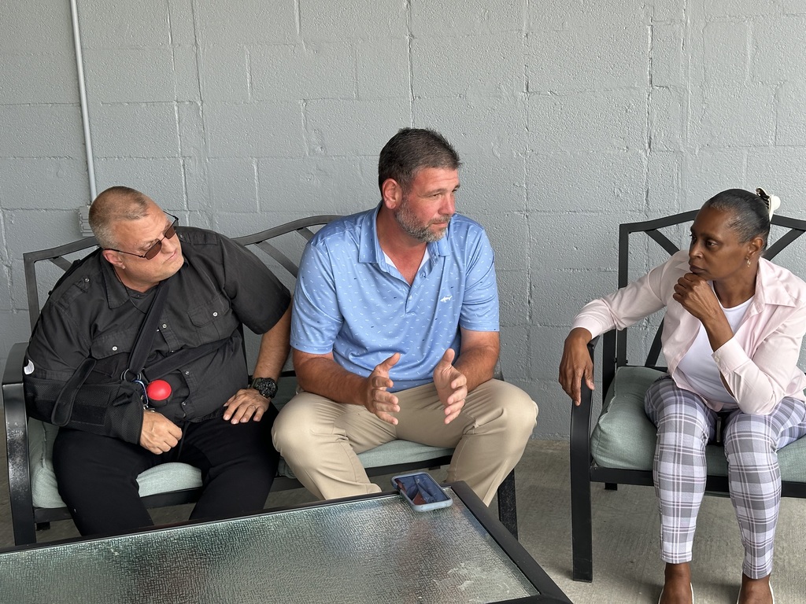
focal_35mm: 48
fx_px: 1118
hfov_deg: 39.7
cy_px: 302
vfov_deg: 30.3
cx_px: 403
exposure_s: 1/268
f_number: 1.78
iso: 64
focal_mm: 6.86
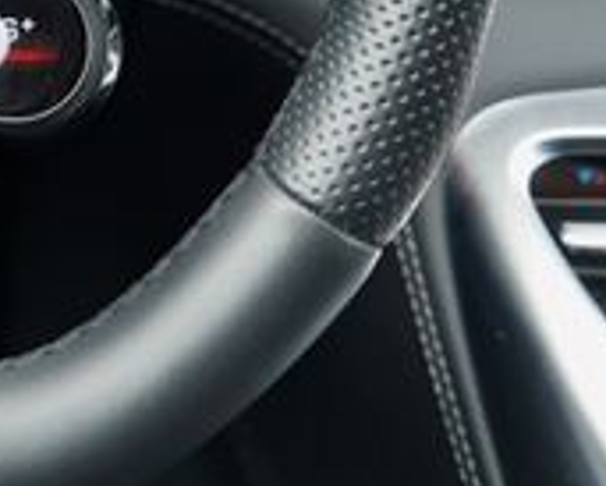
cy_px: -222
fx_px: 2423
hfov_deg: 13.3
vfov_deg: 11.0
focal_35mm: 135
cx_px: -365
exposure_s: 1/60
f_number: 4
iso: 125
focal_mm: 24
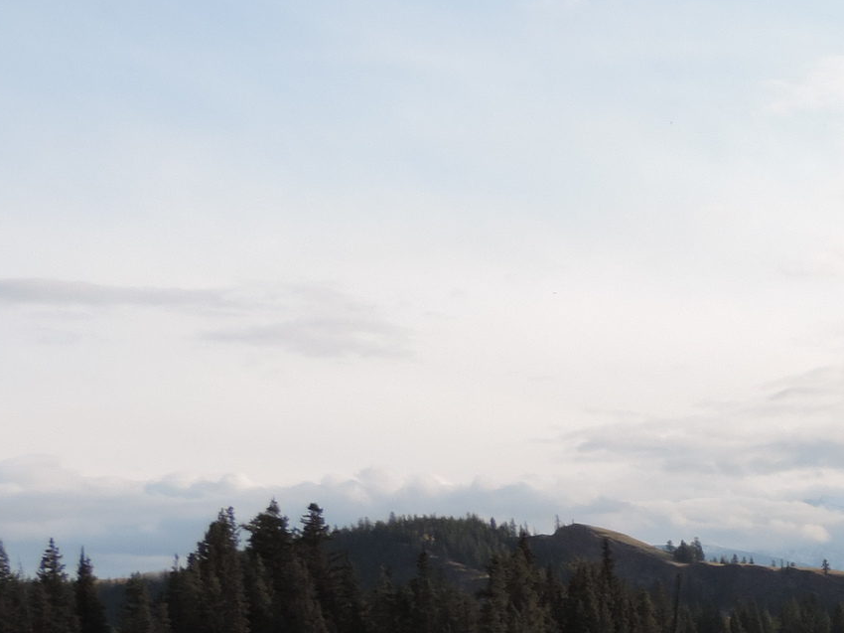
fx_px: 2511
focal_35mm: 103
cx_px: 1181
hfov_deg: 17.5
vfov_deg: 14.1
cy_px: 627
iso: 80
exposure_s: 1/500
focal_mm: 6.2
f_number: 3.3
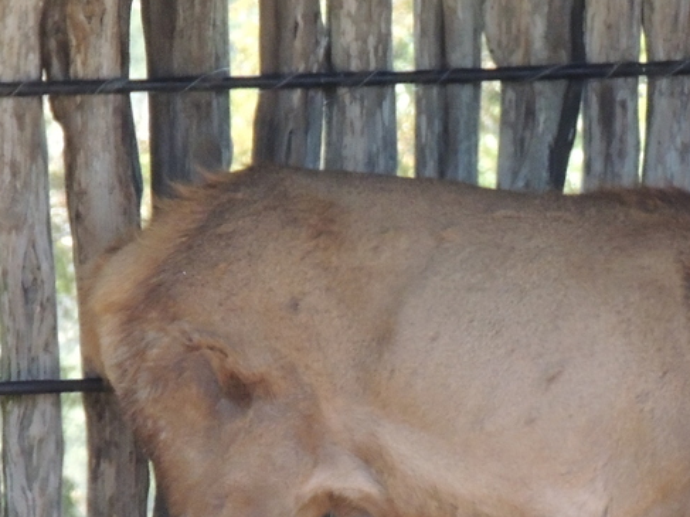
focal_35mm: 1144
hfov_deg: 1.7
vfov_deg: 1.3
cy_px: 518
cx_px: 663
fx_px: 22798
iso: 800
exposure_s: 1/320
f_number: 4.9
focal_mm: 77.5
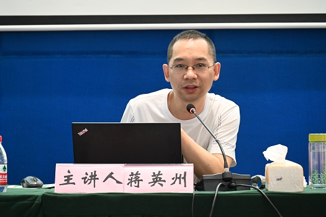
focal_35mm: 185
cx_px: 163
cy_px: 108
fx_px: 1674
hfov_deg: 11.1
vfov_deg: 7.4
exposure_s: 1/80
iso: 5000
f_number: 6.3
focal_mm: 185
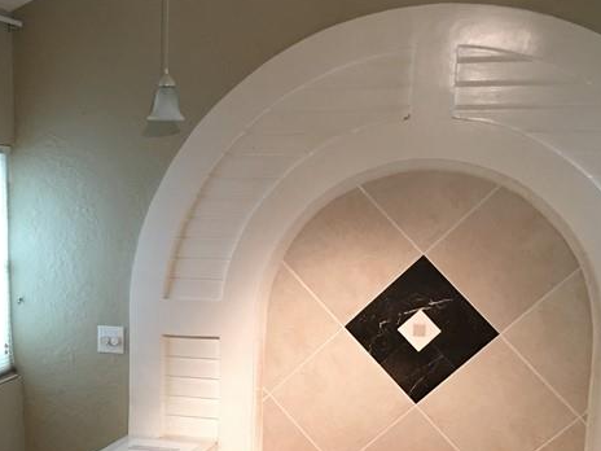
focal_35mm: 64
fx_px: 1111
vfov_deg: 22.5
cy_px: 385
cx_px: 118
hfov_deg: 29.6
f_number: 2.2
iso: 80
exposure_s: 1/10
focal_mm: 4.15
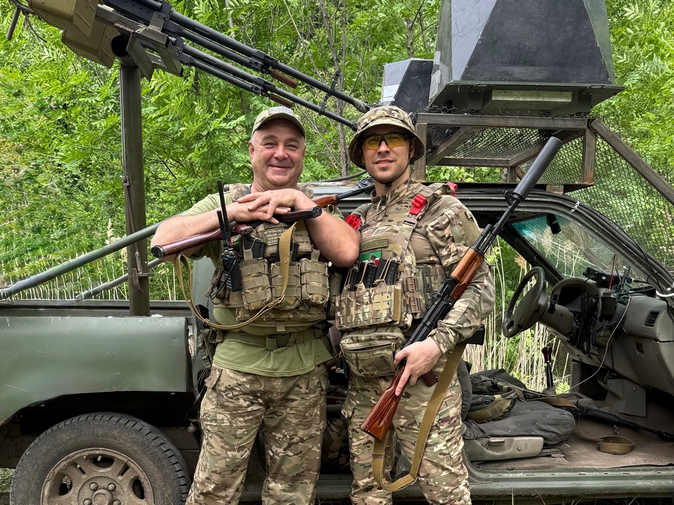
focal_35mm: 24
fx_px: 467
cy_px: 252
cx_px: 337
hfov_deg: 71.6
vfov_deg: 56.8
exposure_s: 1/660
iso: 80
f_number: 1.78
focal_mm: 6.76
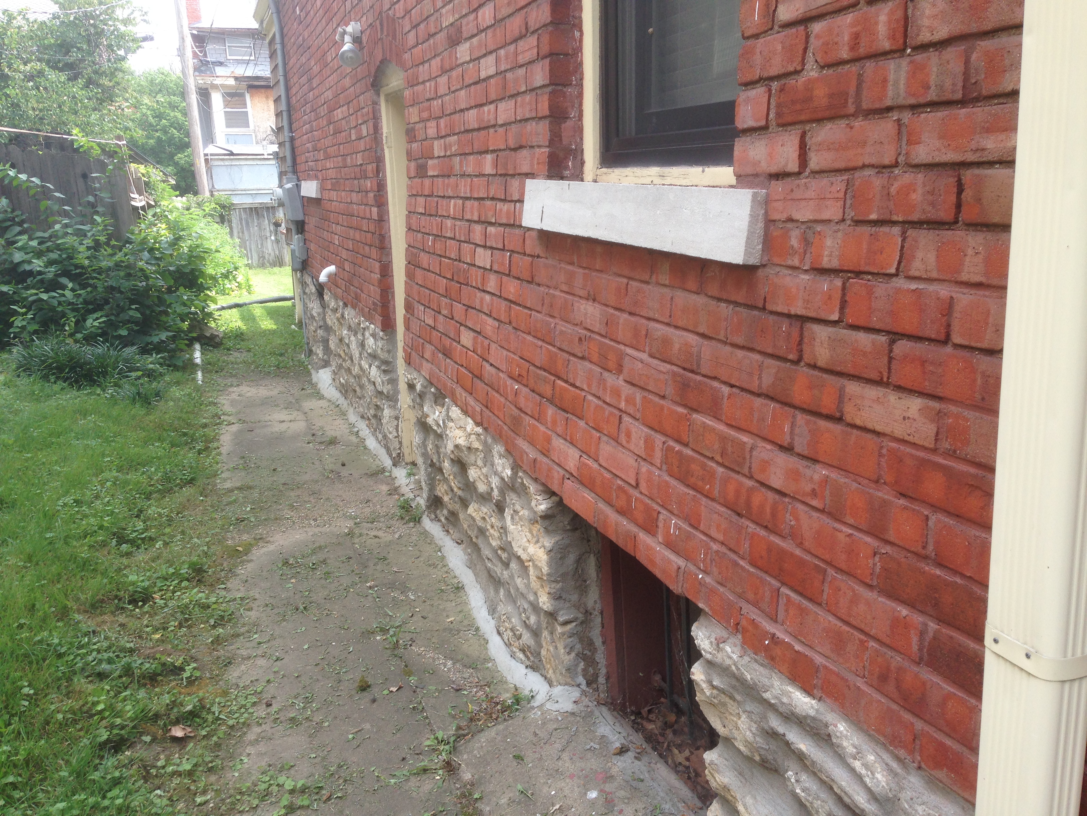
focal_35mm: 33
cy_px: 408
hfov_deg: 55.4
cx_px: 544
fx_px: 1036
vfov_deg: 42.9
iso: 50
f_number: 2.4
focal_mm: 4.12
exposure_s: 1/343
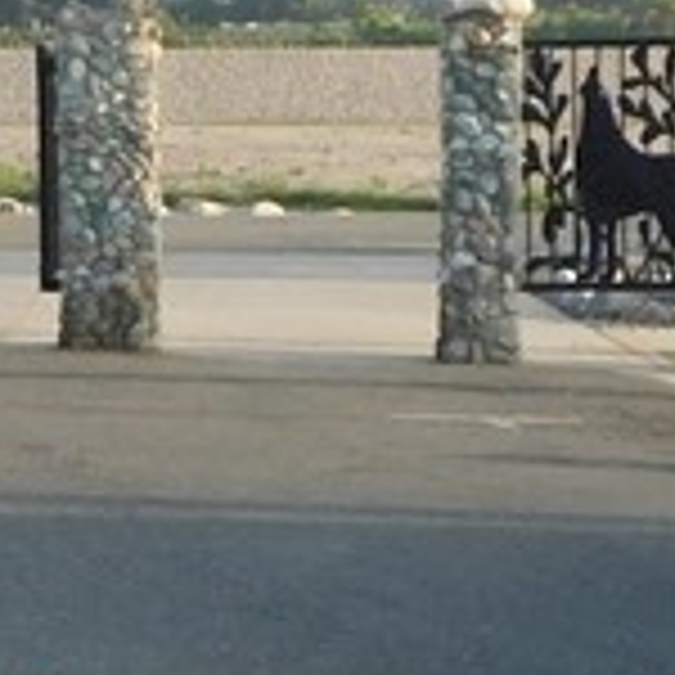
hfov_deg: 12.1
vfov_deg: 12.5
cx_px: -292
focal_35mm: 139
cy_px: 153
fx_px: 3067
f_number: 3
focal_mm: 4
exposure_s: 1/400
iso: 125
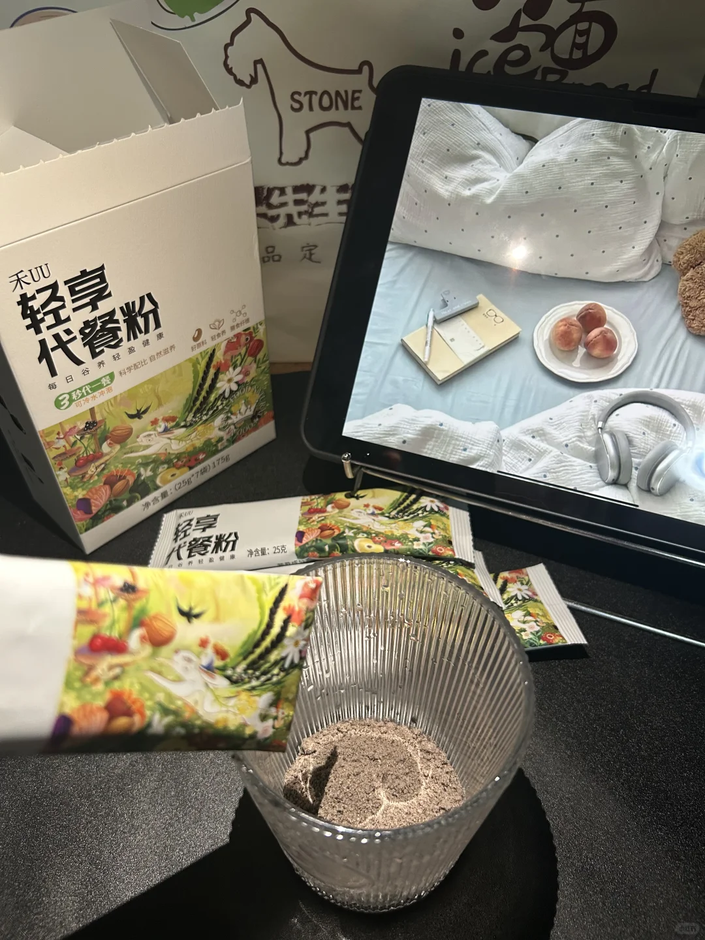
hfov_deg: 53.1
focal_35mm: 26
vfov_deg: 67.3
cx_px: 352
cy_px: 470
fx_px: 706
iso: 200
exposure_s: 1/60
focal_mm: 5.7
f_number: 1.5
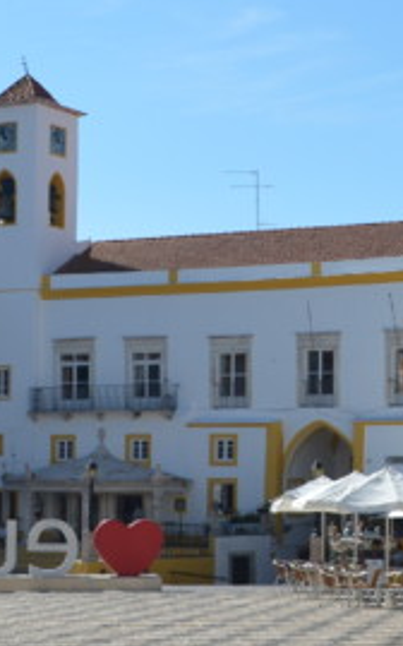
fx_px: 1723
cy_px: 295
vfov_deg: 21.2
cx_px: 372
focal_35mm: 98
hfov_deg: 13.2
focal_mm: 18
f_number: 9
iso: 100
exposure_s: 1/320
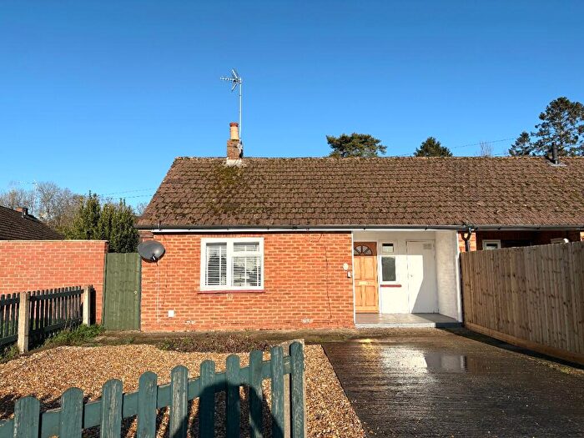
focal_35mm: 26
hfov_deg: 67.3
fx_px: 439
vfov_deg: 53.1
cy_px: 219
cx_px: 292
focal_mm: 5.96
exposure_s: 1/3448
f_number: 1.6
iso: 50
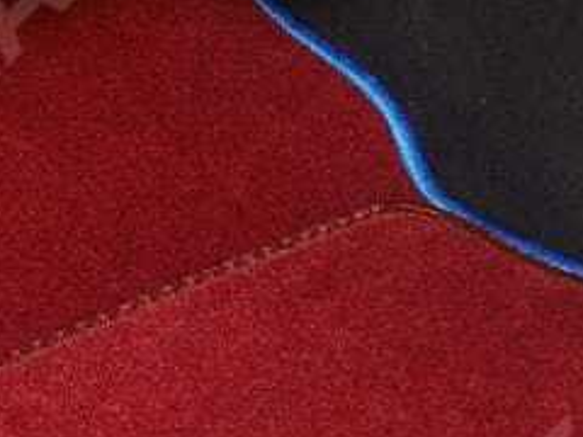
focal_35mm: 115
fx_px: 1937
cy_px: 503
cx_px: 136
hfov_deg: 17.0
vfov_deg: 12.6
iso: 160
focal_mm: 6
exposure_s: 1/50
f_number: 2.7
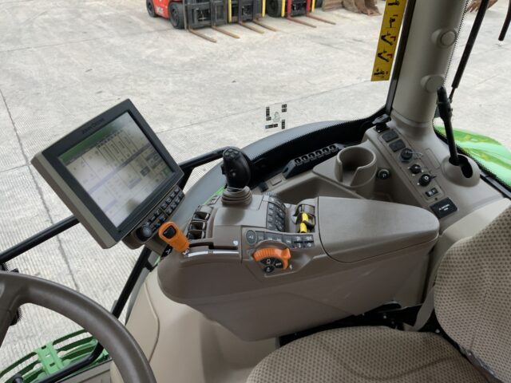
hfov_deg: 61.7
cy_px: 192
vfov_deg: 48.2
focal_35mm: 29
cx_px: 256
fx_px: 428
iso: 25
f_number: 1.8
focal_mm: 3
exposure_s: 1/122
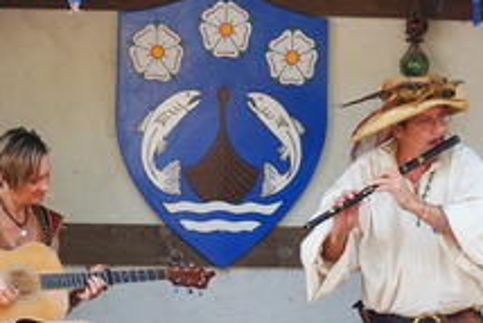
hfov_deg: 8.4
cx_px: 327
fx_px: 3289
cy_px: 158
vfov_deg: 5.6
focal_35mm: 245
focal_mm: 24
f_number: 2.8
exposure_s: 1/200
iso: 200
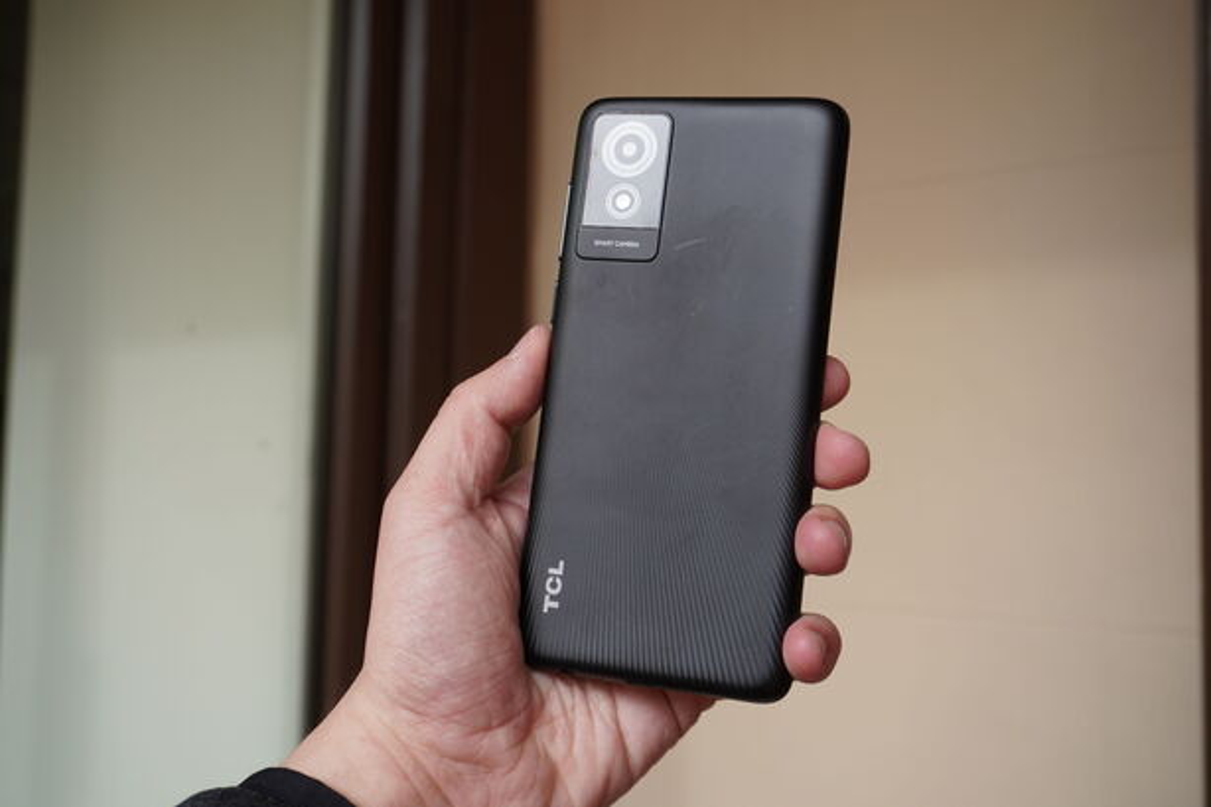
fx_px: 1211
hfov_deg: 53.1
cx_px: 606
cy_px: 404
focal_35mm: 36
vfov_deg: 36.9
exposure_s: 1/160
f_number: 4.5
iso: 160
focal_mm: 24
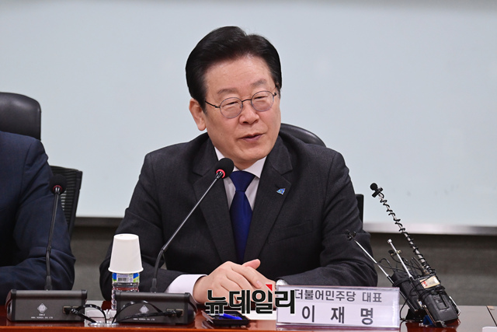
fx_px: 4280
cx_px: 248
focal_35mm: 310
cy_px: 166
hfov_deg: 6.6
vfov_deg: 4.4
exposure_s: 1/320
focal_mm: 310
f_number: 5.6
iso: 5000
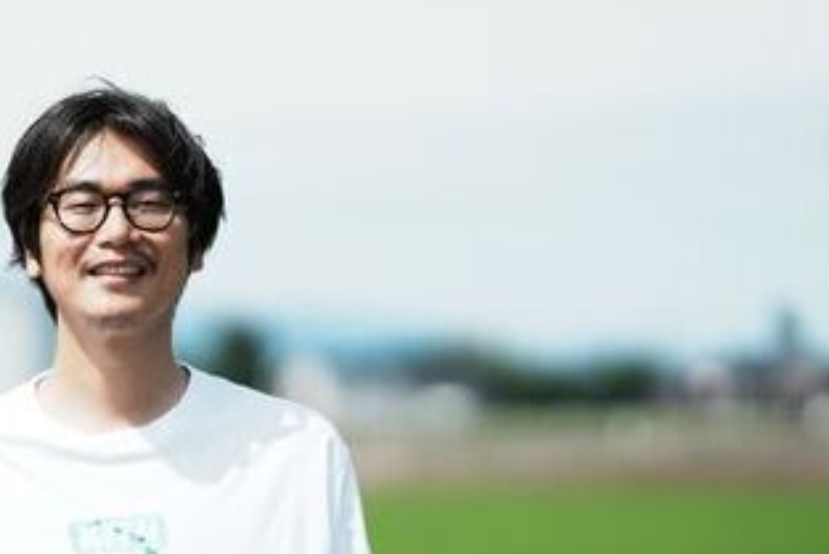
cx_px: 115
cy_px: 473
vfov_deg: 5.3
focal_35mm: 258
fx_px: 5944
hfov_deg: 8.0
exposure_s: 1/5000
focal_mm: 135
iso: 100
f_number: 1.8
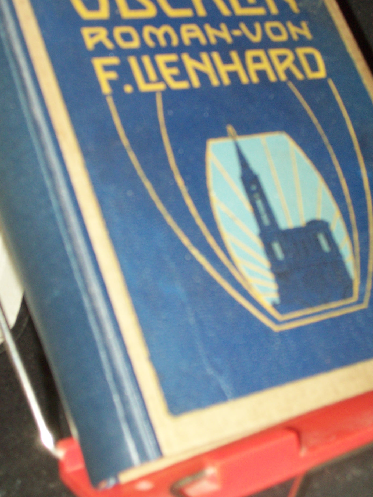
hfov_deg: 22.3
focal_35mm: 66
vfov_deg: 29.3
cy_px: 202
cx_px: 193
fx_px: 948
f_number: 3.2
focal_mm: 8.7
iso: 160
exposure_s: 1/80
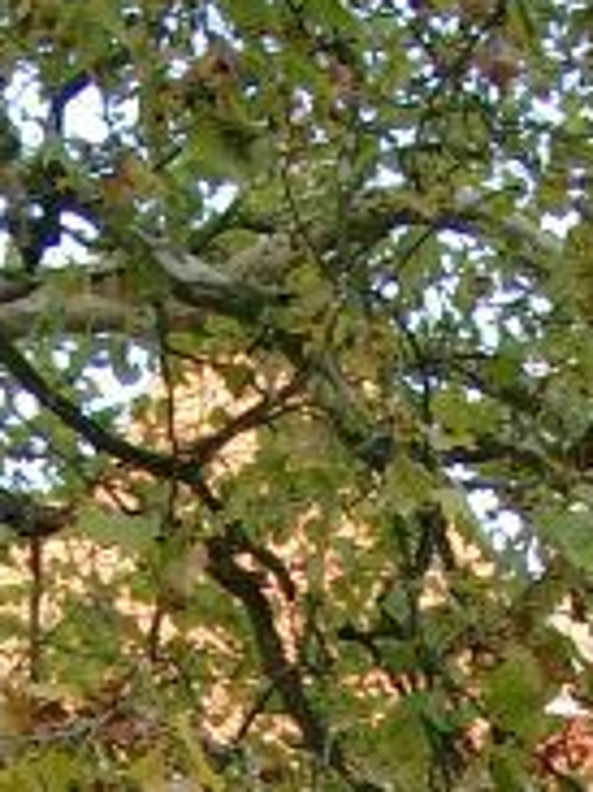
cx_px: 117
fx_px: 4208
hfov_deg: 8.0
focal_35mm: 184
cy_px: 1355
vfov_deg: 10.2
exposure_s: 1/64.8
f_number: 4
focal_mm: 8.82
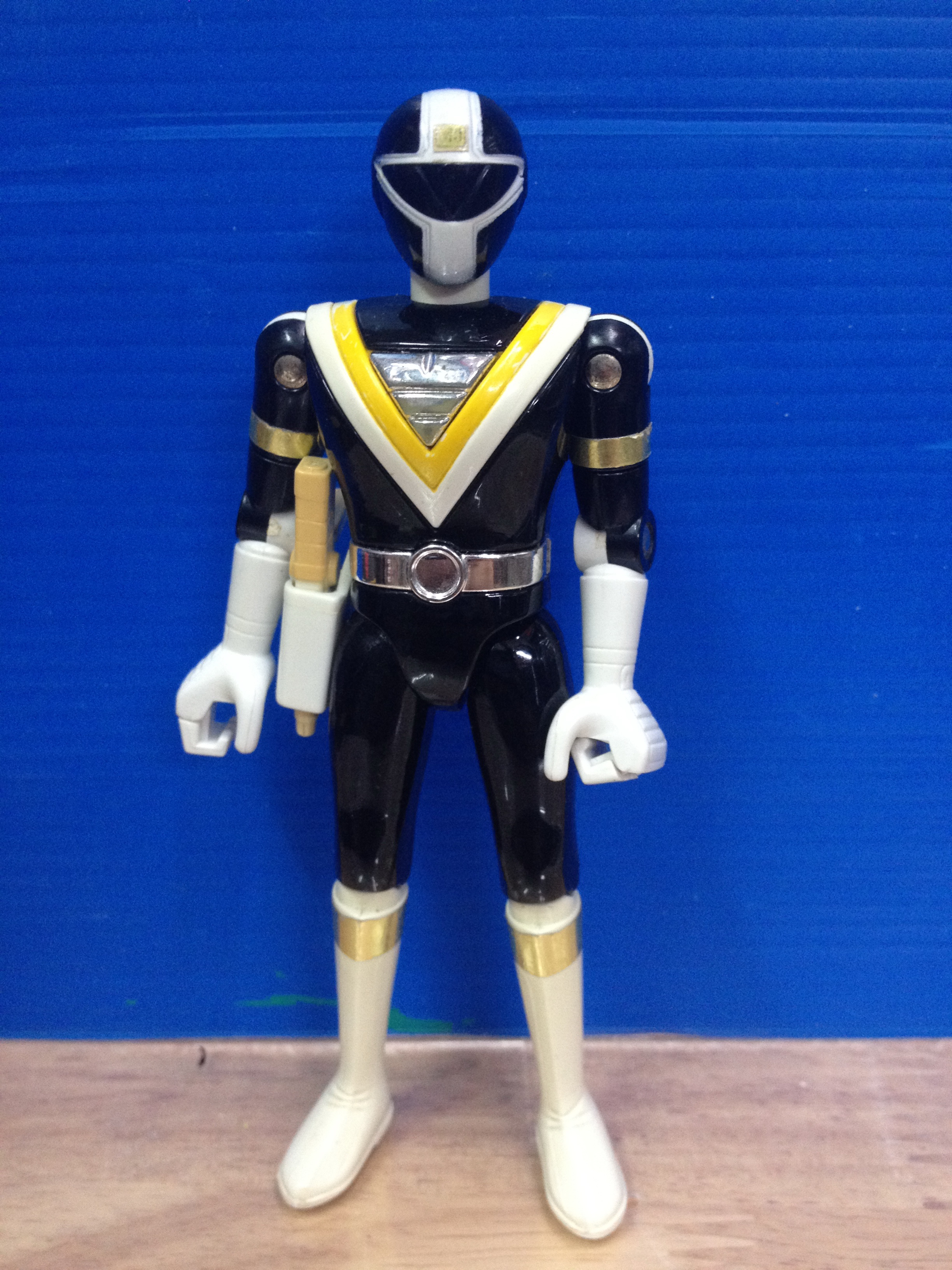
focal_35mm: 35
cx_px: 476
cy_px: 635
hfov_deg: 40.7
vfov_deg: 52.6
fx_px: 1283
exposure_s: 1/20
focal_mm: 4.28
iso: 200
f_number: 2.4
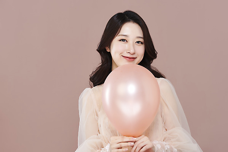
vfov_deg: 13.1
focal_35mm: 105
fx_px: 665
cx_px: 114
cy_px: 76
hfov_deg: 19.4
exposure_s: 1/125
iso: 64
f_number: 11
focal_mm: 105
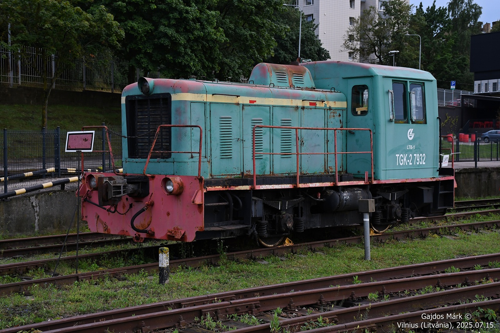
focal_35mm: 60
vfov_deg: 22.6
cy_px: 166
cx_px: 250
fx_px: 833
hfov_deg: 33.4
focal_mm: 40
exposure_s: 1/400
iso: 500
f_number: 5.6
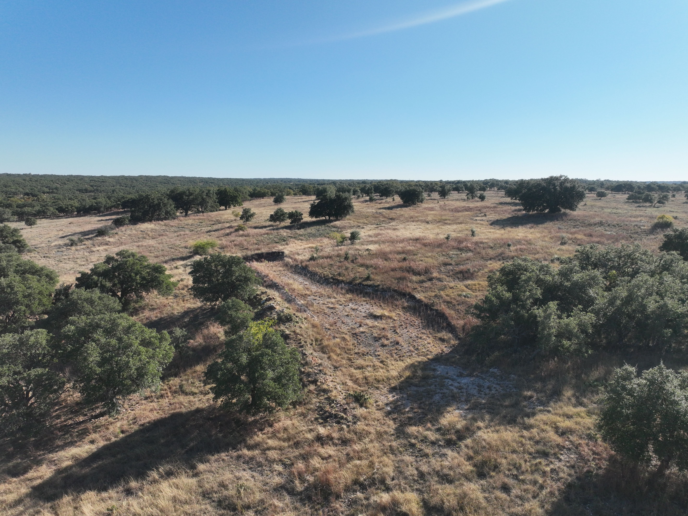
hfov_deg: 71.6
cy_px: 258
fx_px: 477
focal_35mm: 24
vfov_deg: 56.8
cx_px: 344
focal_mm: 12.29
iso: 240
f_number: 2.8
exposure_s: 1/400
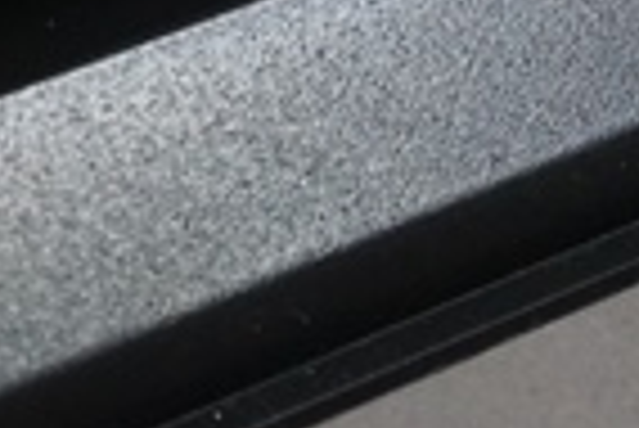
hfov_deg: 7.4
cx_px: -27
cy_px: -498
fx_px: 4926
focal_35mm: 277
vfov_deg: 4.9
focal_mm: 41
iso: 3200
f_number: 11
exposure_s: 1/30
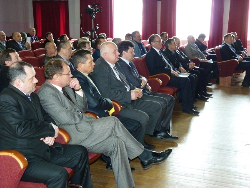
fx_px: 361
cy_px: 94
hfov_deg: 38.2
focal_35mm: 50
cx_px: 125
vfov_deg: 29.1
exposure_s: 1/20
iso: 400
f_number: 3.2
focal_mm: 9
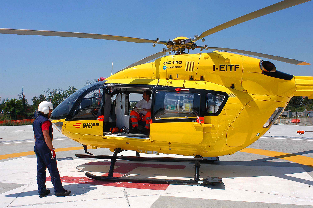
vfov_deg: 43.5
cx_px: 156
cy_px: 104
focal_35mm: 30
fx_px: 261
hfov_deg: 62.0
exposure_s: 1/200
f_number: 14
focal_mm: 20
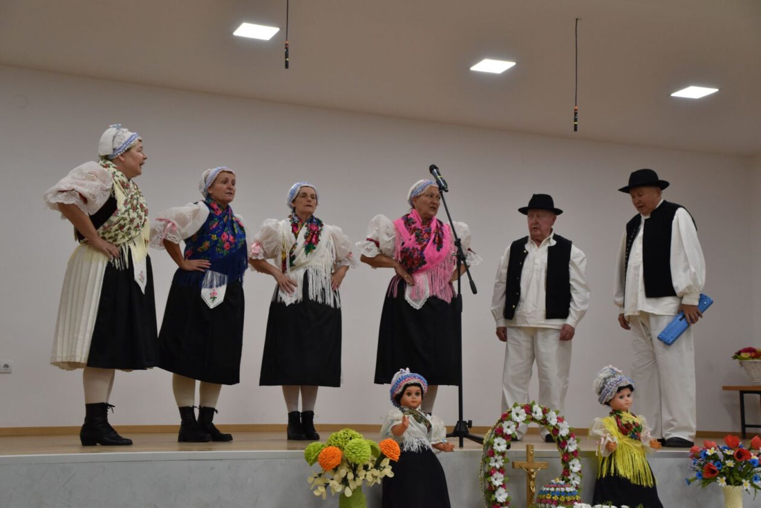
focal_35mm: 57
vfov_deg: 23.8
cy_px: 254
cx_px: 380
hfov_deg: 35.1
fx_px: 1205
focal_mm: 38
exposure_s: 1/160
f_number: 4.2
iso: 800
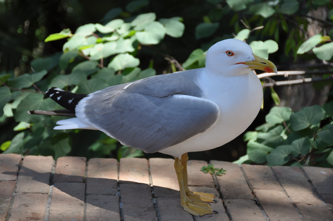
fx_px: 1039
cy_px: 110
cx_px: 166
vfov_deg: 12.1
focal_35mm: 112
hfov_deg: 18.2
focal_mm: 75
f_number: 5
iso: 200
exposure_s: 1/200
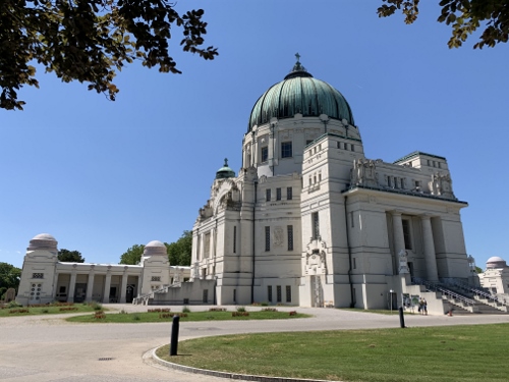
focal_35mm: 26
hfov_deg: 67.3
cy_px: 191
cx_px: 254
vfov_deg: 53.1
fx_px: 382
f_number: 1.8
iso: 25
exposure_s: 1/2545
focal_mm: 4.25
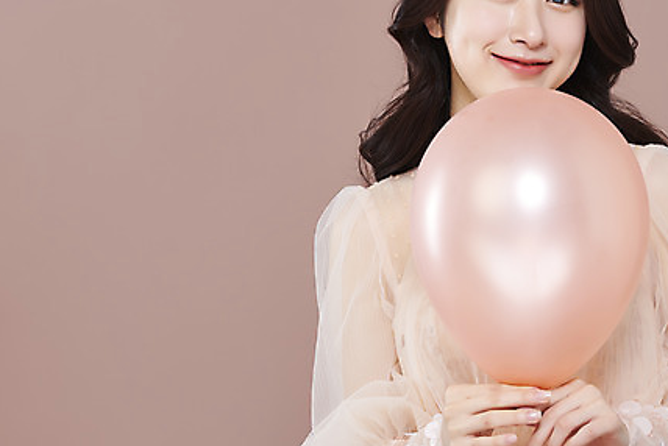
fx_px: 2729
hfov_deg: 13.9
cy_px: 137
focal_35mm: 147
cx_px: 460
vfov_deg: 9.3
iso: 64
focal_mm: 105
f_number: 11
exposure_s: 1/125
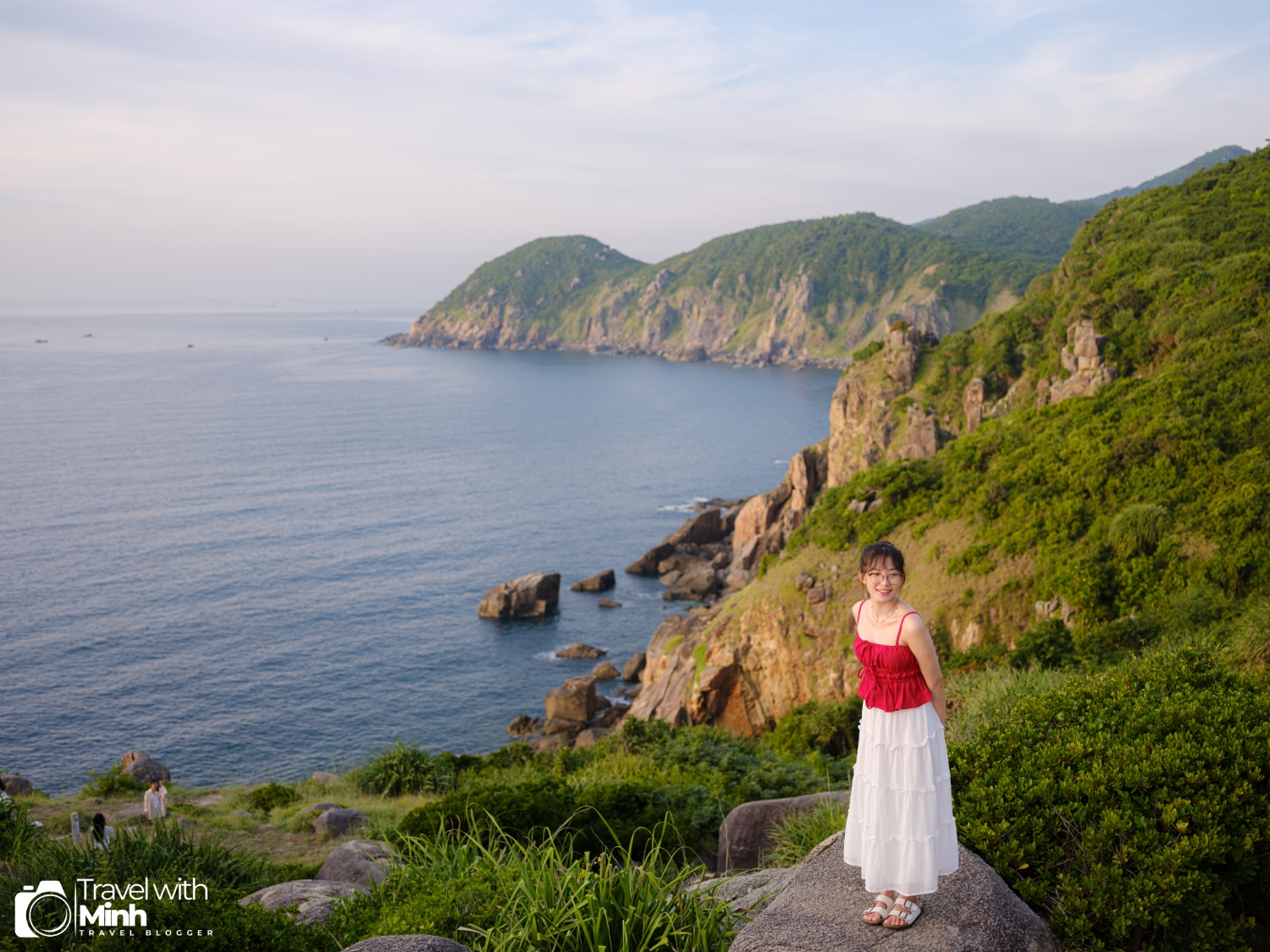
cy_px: 476
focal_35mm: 36
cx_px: 635
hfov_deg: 51.4
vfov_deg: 39.7
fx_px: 1321
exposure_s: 1/320
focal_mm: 45
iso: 200
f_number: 2.8
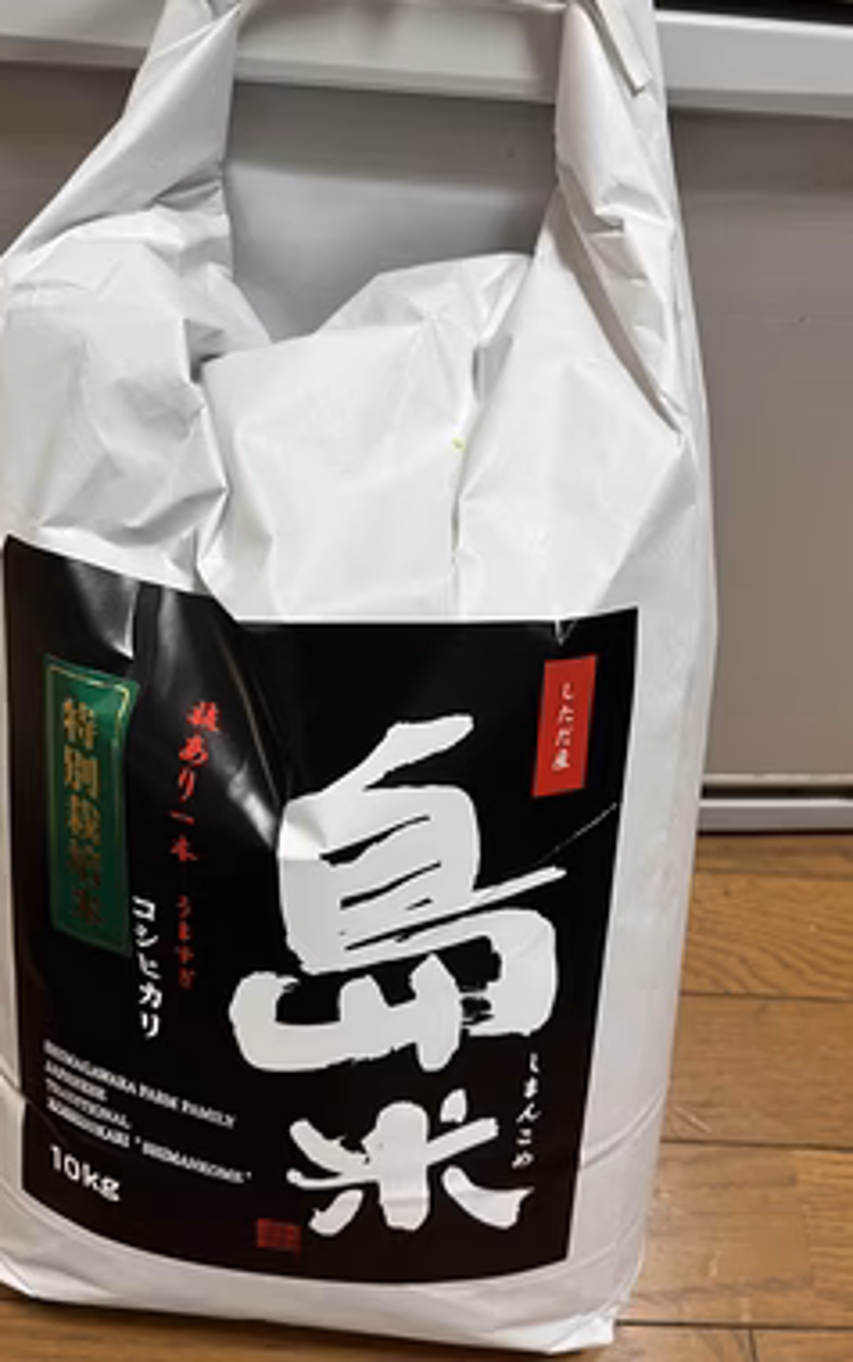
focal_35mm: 29
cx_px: 487
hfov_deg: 43.1
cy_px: 674
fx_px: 1077
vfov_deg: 64.6
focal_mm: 5.1
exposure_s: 1/60
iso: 125
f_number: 1.6
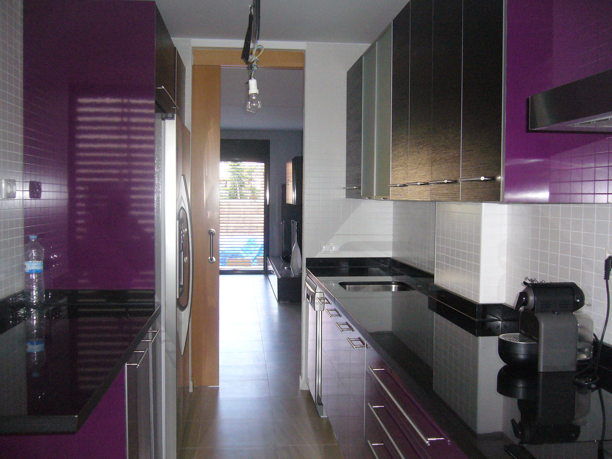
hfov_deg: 52.6
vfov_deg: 40.7
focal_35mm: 35
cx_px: 306
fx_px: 619
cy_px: 230
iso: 320
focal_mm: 5.8
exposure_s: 1/60
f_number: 2.8
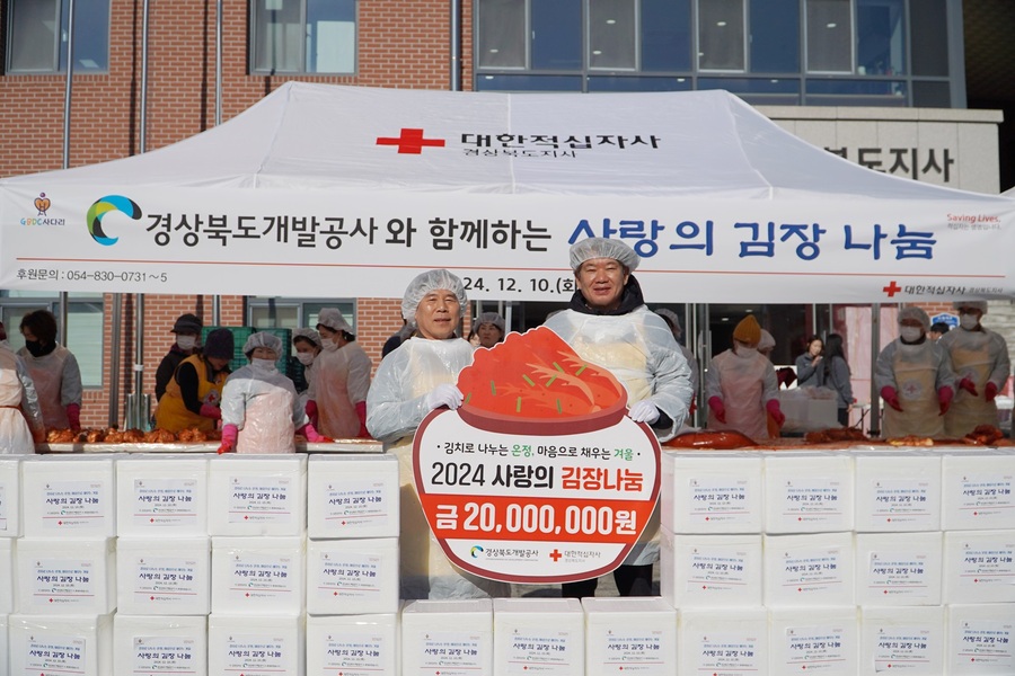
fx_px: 1184
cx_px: 508
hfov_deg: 46.4
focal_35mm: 42
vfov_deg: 31.9
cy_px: 338
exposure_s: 1/4000
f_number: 4.5
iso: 100
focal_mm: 28
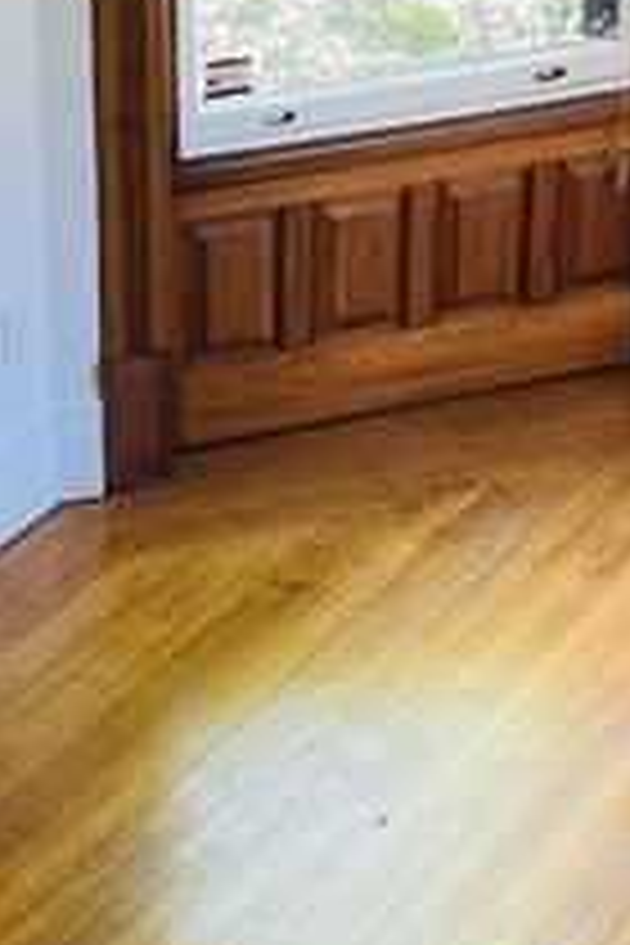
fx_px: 3465
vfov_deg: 15.5
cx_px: 279
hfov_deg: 10.4
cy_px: 508
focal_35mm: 132
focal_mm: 5.7
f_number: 1.5
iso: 80
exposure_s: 1/120
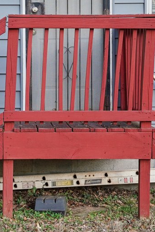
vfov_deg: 19.1
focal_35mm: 103
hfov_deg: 13.2
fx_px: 665
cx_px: 16
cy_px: -20
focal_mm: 26
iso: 400
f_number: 8
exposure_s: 1/15
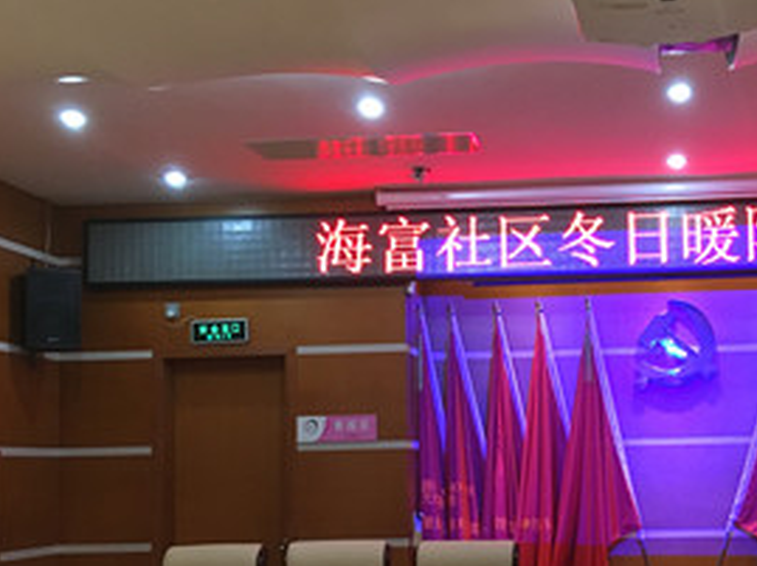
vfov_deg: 26.8
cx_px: 560
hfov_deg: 34.9
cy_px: 390
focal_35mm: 54
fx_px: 1179
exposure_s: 1/25
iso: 200
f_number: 2.2
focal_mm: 4.15
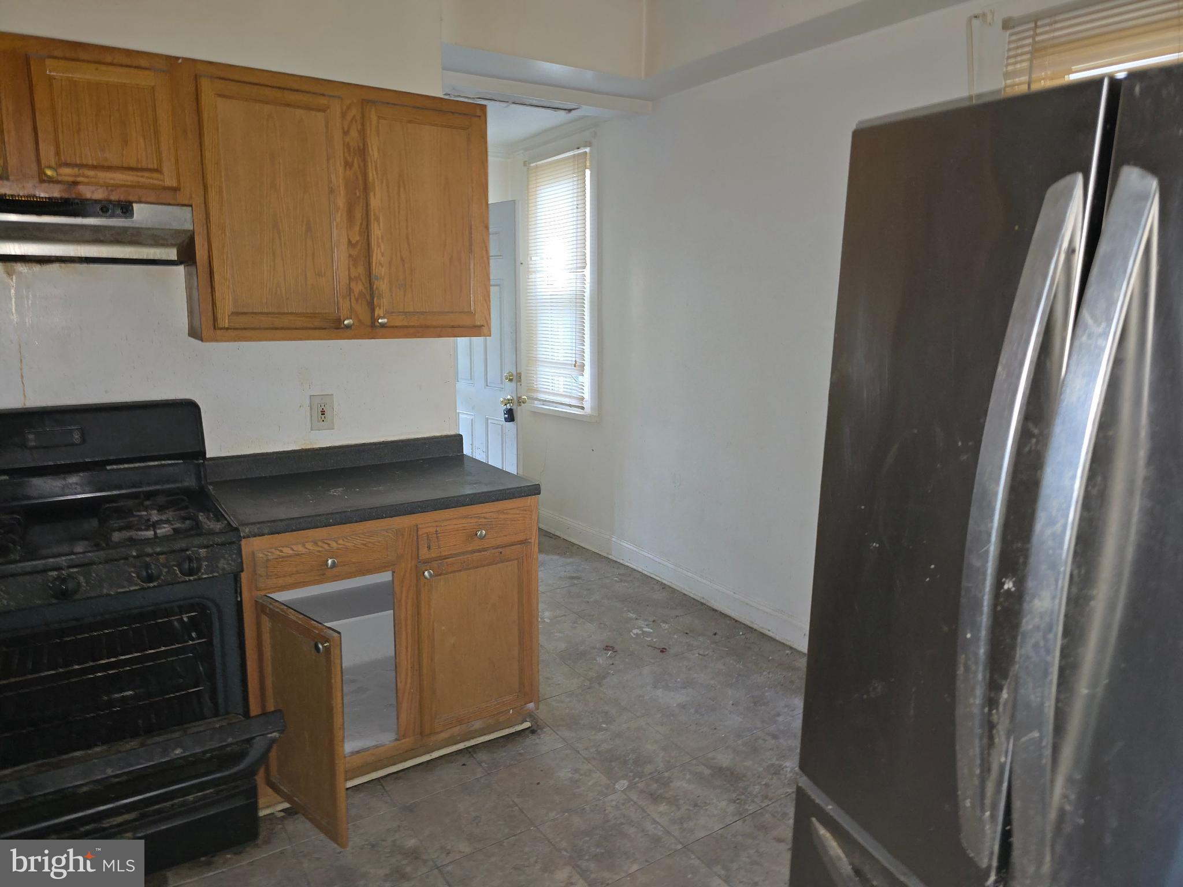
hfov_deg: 73.9
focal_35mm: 23
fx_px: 786
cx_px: 592
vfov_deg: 58.9
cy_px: 444
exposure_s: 1/15
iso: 125
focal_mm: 6.3
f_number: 1.7
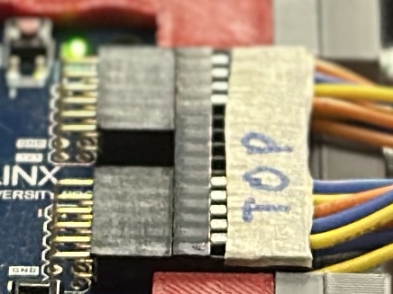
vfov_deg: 3.9
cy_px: -299
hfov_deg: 5.2
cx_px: 27
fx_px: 4326
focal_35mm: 381
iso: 125
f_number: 1.78
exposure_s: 1/50
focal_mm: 6.86
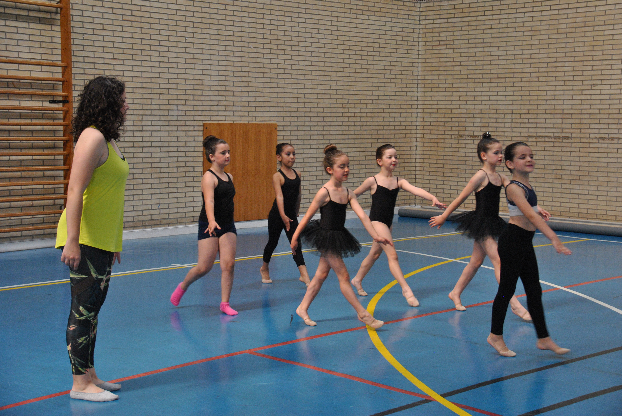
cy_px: 208
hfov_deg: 29.2
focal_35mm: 69
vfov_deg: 19.8
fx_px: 1194
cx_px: 311
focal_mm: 46
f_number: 6.3
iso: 800
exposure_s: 1/160
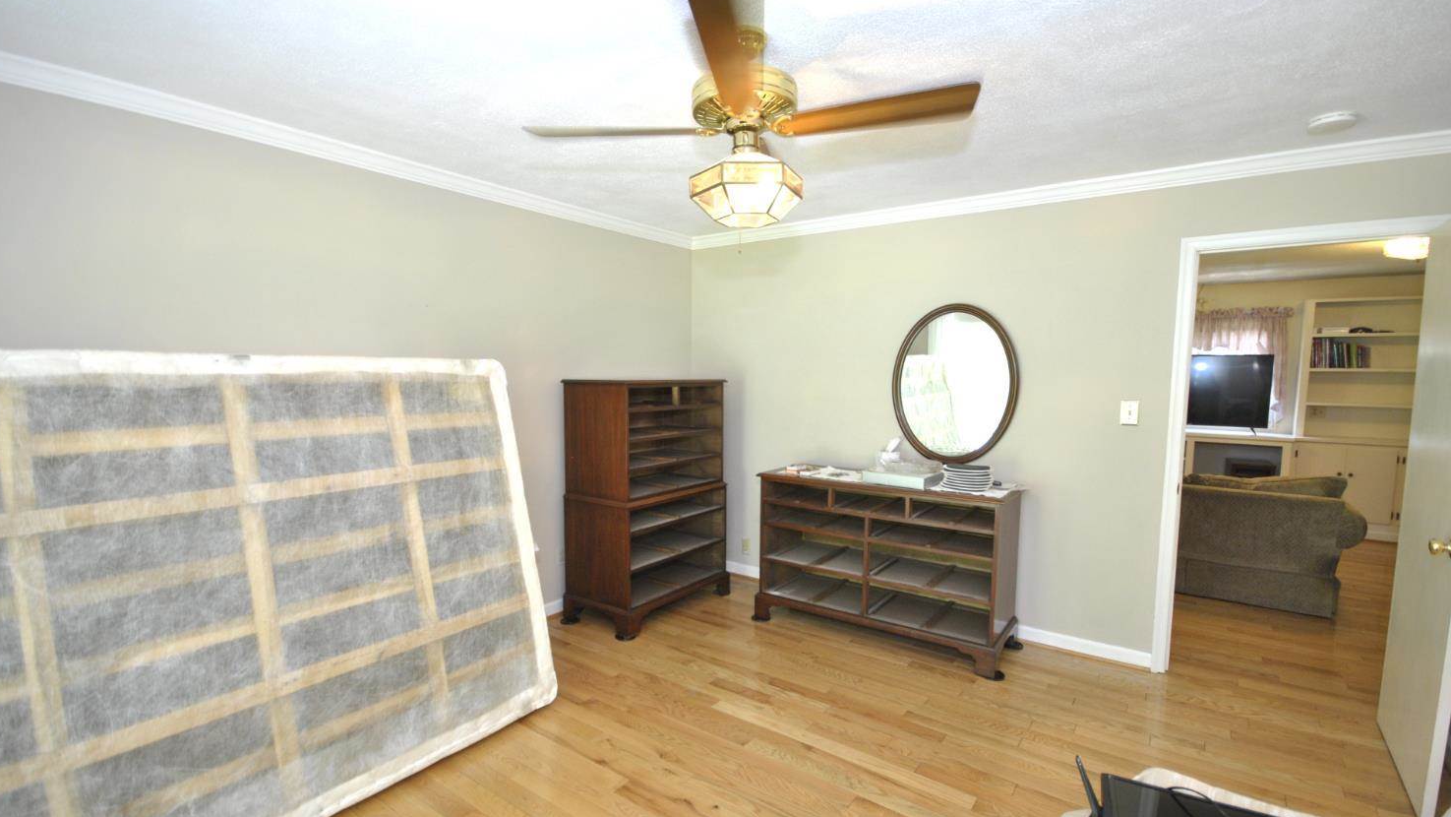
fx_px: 616
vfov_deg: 67.0
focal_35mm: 16
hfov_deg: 99.4
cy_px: 431
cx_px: 725
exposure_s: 1/30
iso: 400
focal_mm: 10
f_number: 4
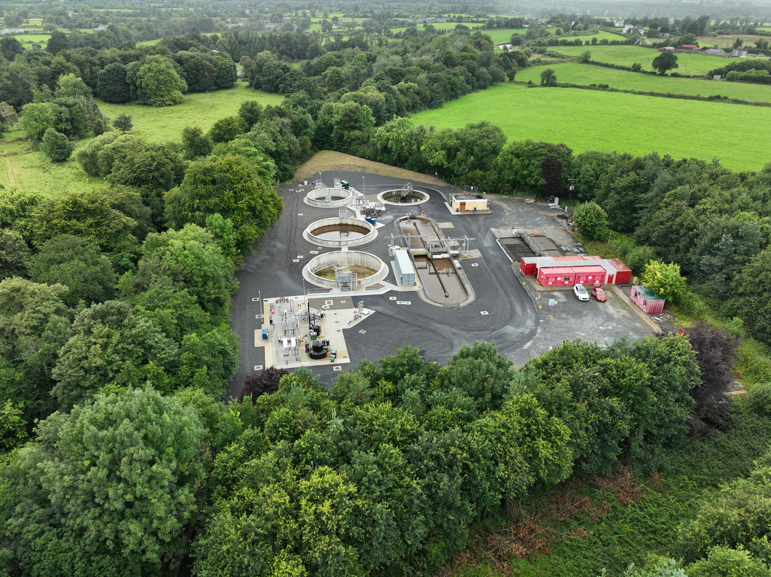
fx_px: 534
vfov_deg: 56.8
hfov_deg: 71.6
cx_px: 386
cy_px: 288
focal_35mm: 24
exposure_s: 1/500
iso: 370
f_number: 2.8
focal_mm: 12.29
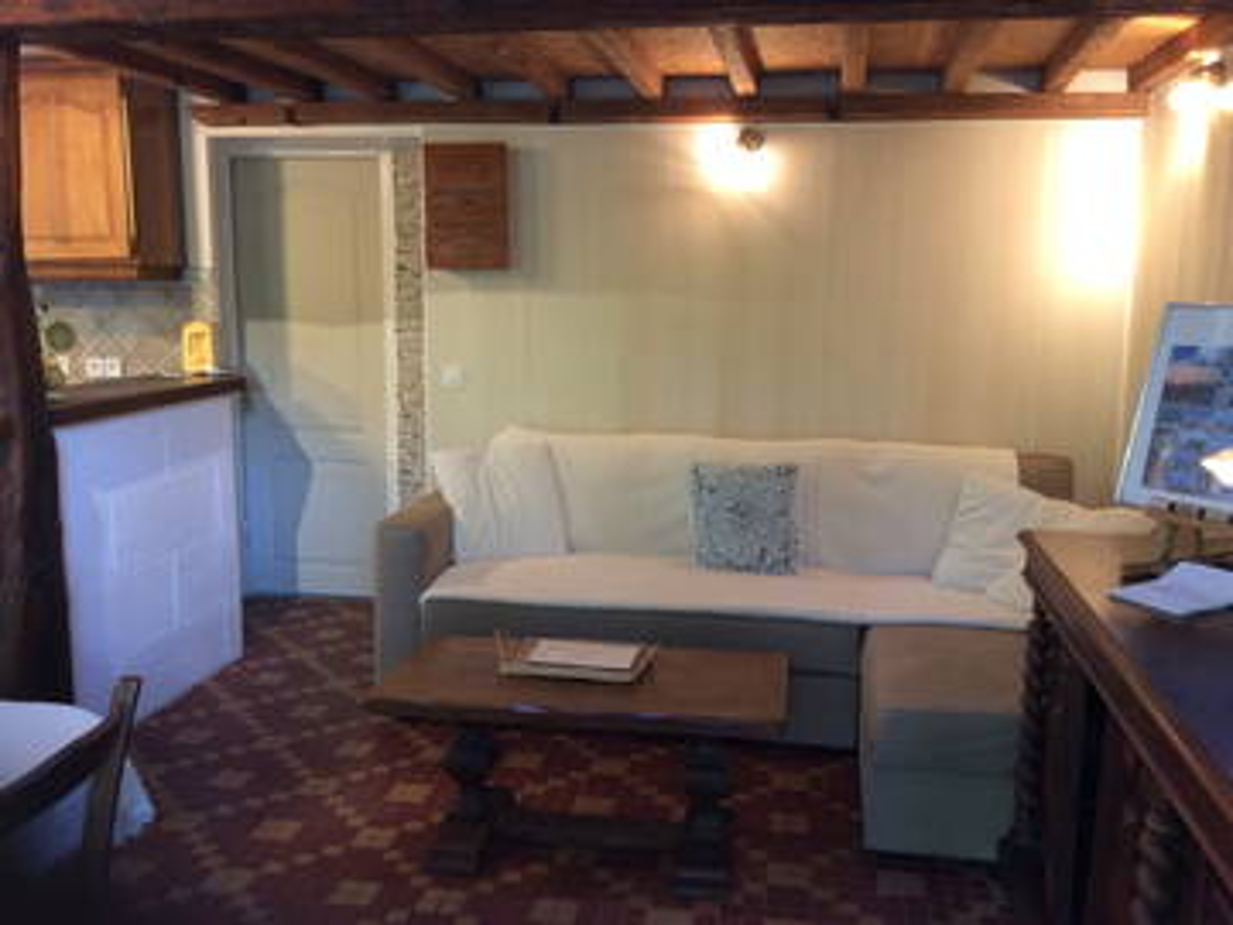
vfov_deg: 44.2
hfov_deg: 56.8
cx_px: 616
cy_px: 462
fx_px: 1140
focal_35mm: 32
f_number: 2.4
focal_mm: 3.3
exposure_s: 1/24
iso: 125
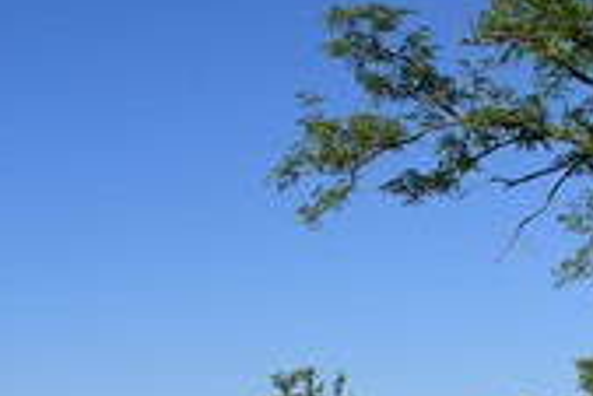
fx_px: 1105
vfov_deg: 19.2
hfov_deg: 29.8
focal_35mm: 67
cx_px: 414
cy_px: 473
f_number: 9
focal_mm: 27
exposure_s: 1/500
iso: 200
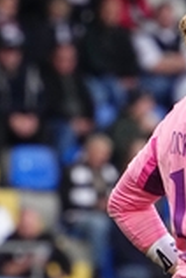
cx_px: 211
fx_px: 8633
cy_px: 325
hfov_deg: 1.2
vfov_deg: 1.9
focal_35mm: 1114
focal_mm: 296
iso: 6400
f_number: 5.6
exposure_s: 1/1600
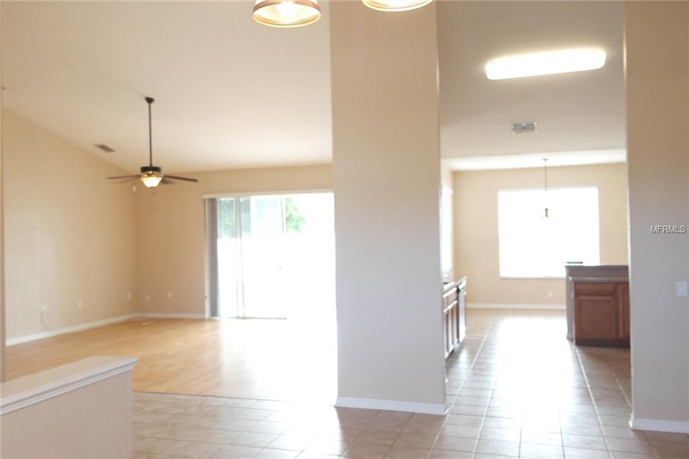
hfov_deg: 61.9
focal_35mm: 30
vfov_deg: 43.6
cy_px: 230
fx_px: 574
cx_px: 344
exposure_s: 1/40
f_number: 3.5
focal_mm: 20
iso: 400
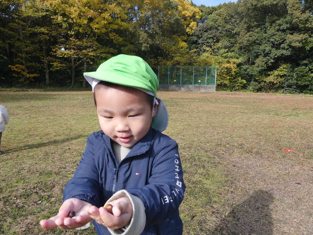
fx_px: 217
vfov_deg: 56.8
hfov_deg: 71.6
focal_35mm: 24
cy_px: 118
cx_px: 156
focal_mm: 4.3
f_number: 3.3
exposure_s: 1/500
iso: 80
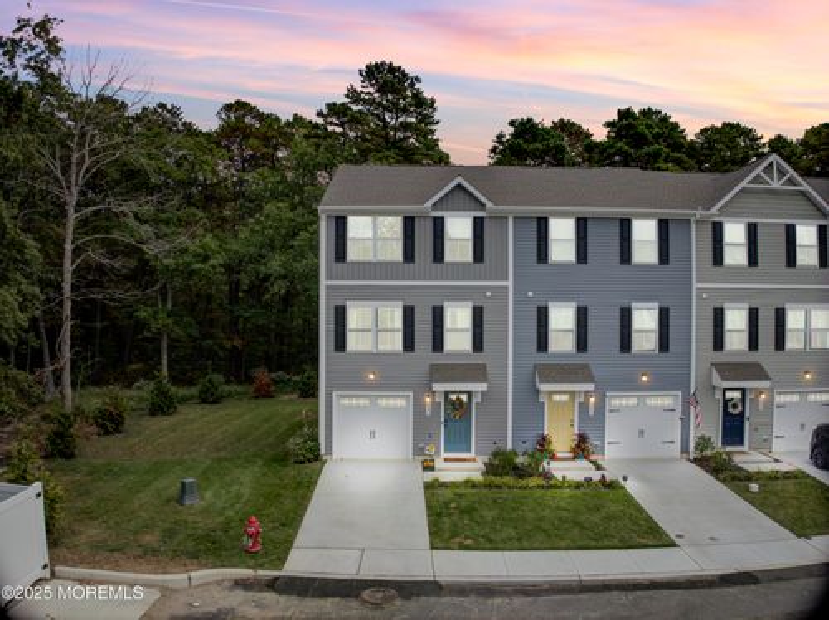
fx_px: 574
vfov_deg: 56.7
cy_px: 310
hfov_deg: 71.6
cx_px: 414
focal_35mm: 24
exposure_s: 1/1600
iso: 190
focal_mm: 12.3
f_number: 2.8
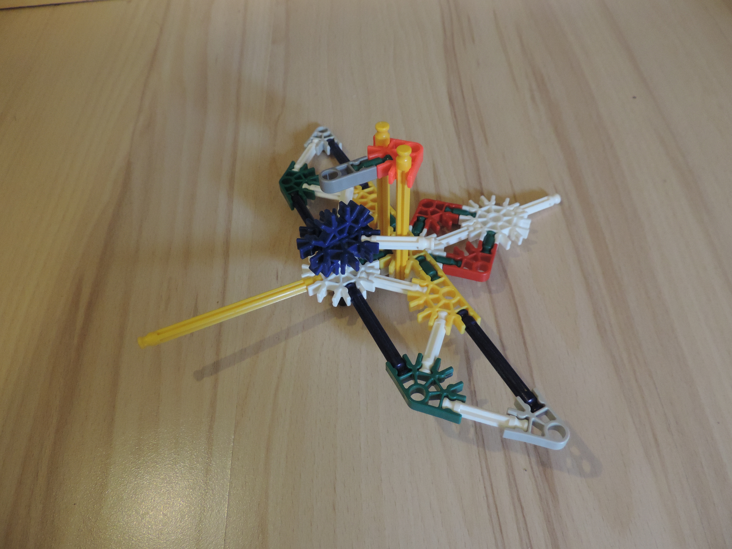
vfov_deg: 56.8
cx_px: 366
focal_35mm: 24
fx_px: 508
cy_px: 274
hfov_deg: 71.6
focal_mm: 4.3
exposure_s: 1/15
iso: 400
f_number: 3
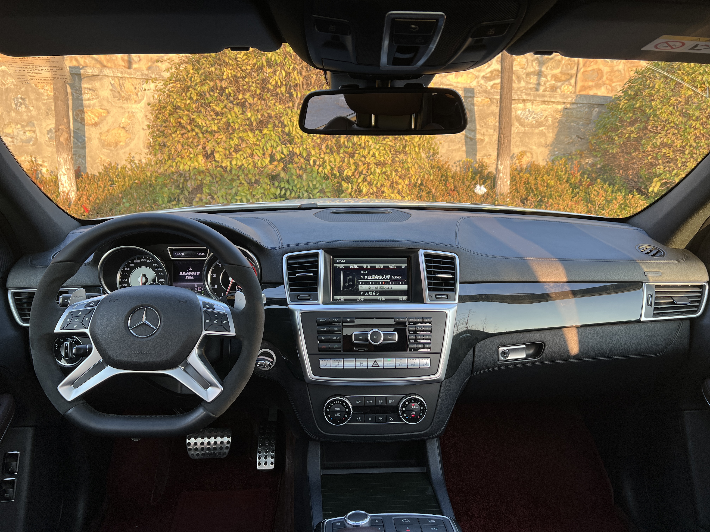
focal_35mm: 26
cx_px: 355
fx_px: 533
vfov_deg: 53.1
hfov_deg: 67.3
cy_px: 266
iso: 40
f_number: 1.5
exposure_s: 1/171
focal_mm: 5.7
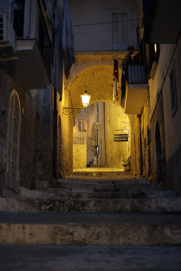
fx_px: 400
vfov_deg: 37.5
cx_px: 90
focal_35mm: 53
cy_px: 136
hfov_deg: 25.5
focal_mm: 35
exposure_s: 1/480
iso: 3200
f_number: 1.4
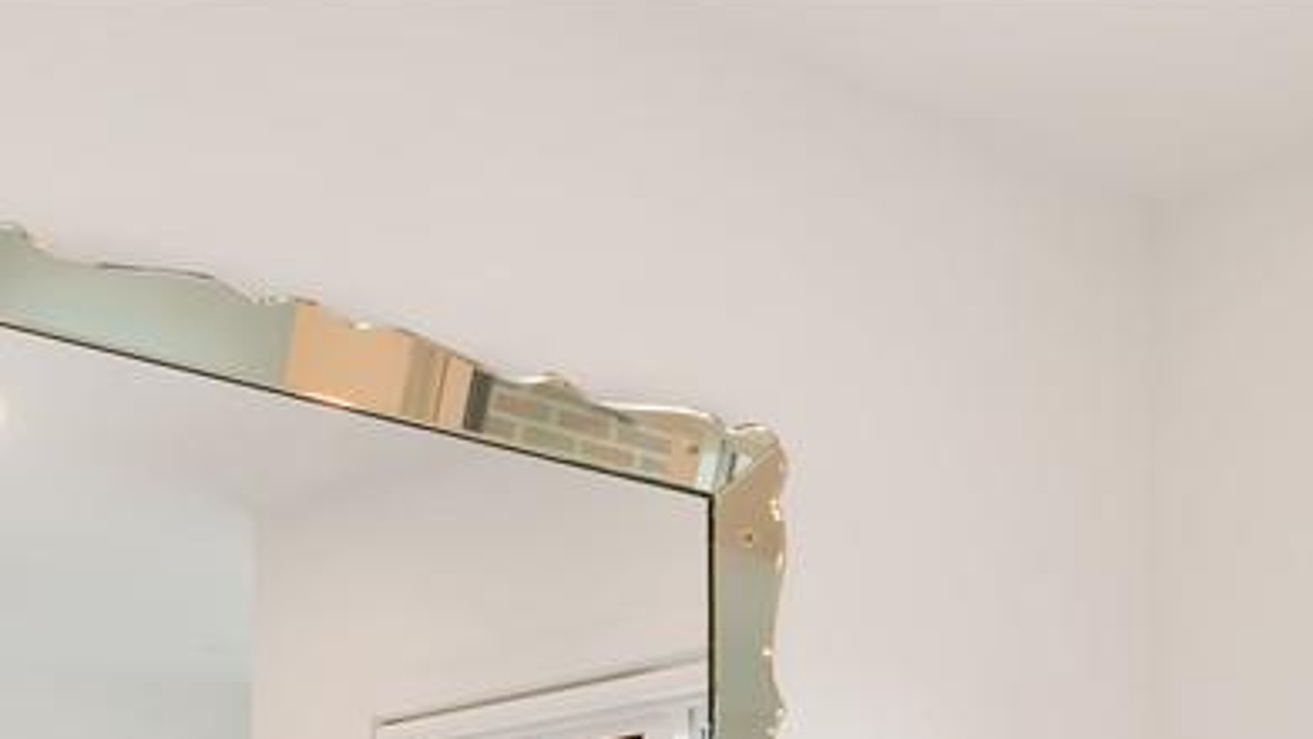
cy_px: 1199
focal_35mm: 64
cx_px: 1338
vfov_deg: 16.6
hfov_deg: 30.3
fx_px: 2228
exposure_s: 1/8
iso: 200
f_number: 11
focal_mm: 22
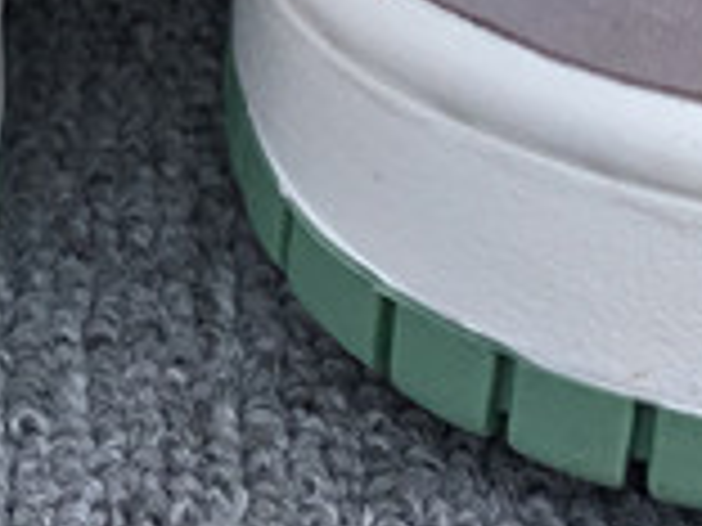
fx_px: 3630
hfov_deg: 11.0
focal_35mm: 179
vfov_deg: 7.8
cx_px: 274
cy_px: -699
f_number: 2.4
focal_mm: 3.3
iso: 25
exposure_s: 1/310
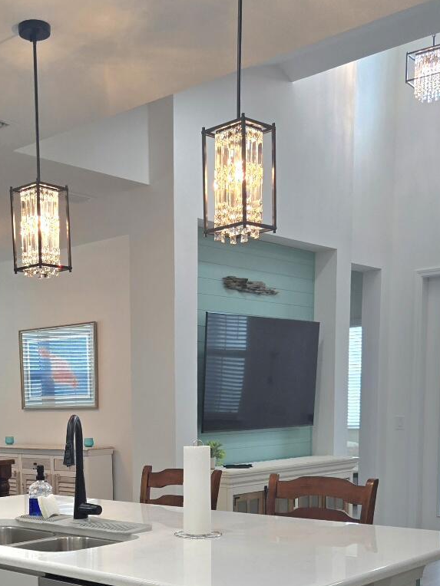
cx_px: 98
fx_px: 797
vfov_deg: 38.1
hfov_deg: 30.3
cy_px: 509
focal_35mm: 47
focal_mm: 5.4
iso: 64
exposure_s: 1/120
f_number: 1.8
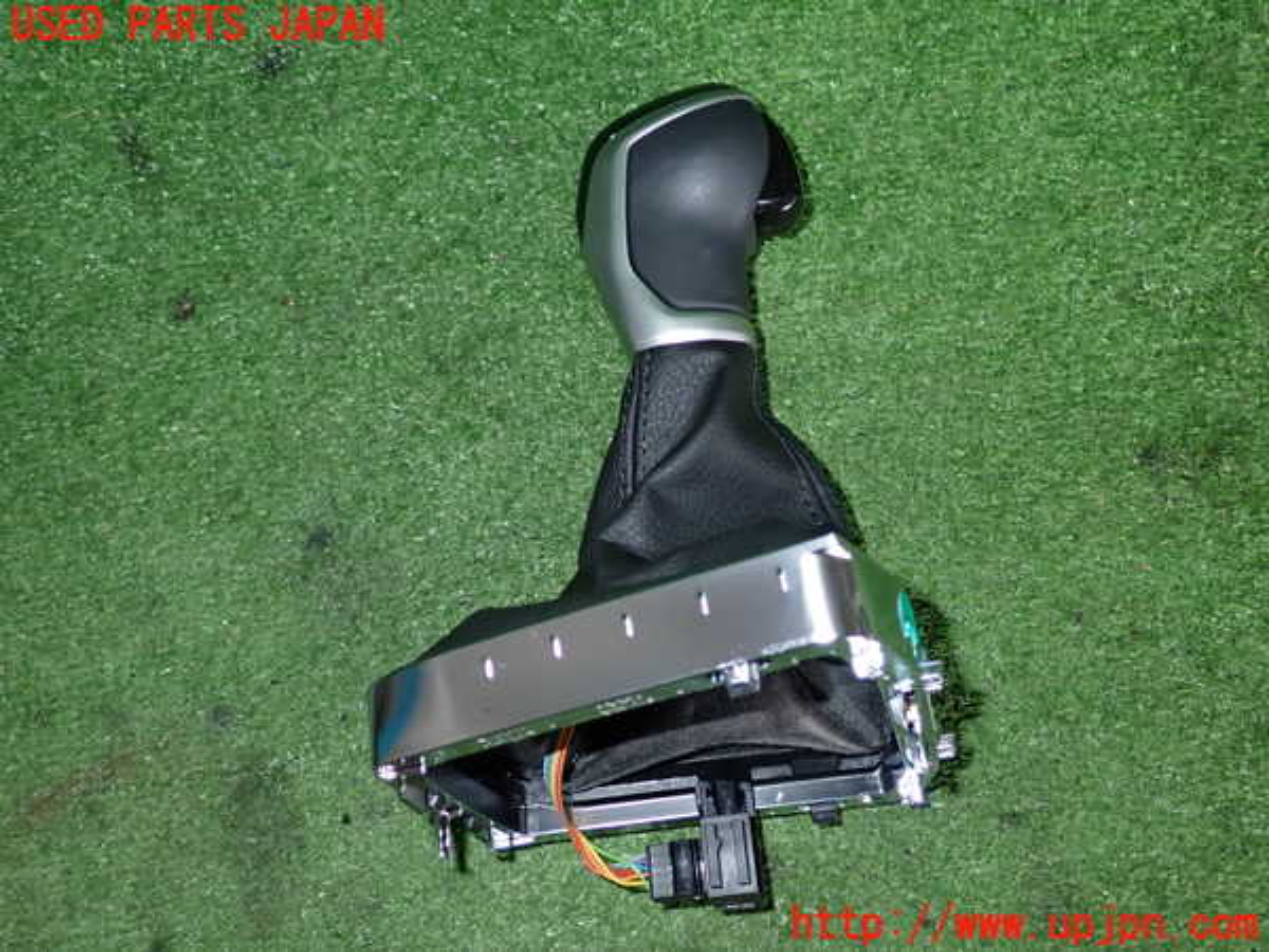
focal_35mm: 32
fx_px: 1173
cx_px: 634
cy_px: 476
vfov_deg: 44.2
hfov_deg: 56.8
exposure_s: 1/30
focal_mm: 5.79
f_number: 7.1
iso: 320
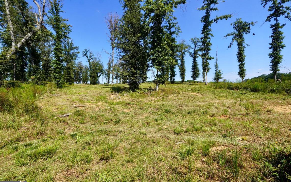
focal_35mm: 16
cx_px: 149
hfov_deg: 97.8
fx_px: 127
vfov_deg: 71.3
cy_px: 89
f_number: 10
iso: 100
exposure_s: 1/160
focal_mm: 10
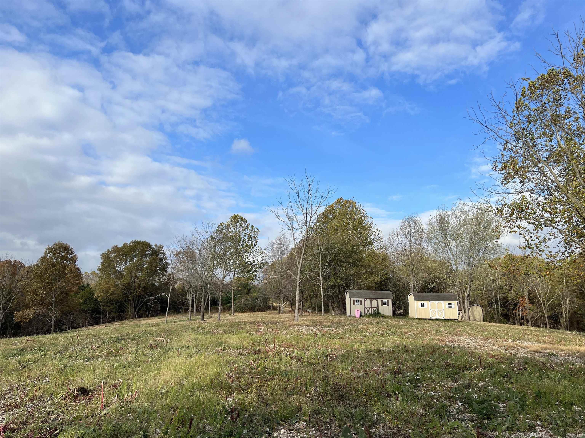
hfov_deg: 67.3
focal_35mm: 26
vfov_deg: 53.1
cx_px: 292
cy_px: 219
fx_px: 439
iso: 50
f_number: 1.5
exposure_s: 1/3968
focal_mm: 5.7
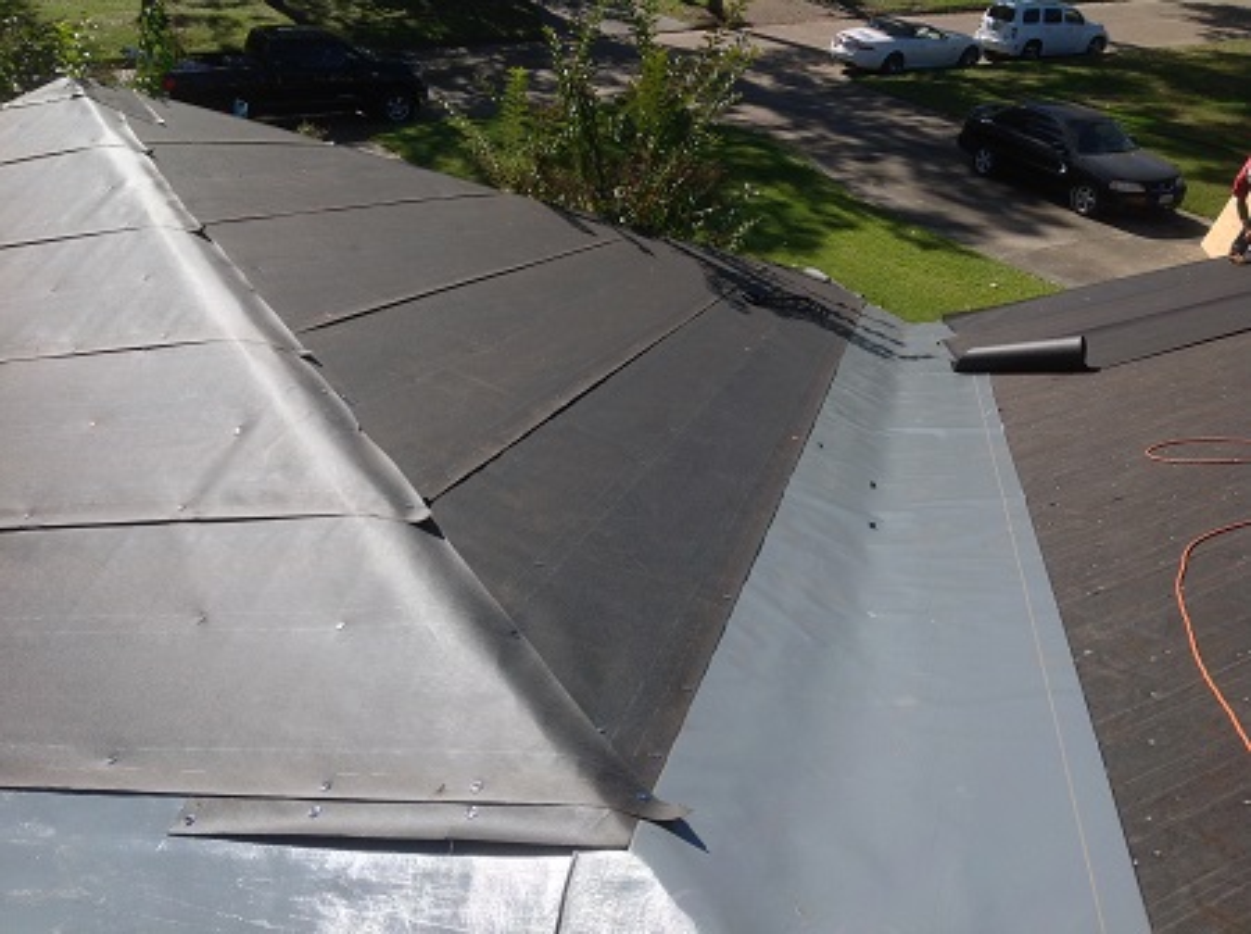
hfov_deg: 52.7
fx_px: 1263
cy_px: 467
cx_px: 626
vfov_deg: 40.6
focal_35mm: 35
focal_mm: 4.28
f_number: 2.4
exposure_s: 1/1439
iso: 50
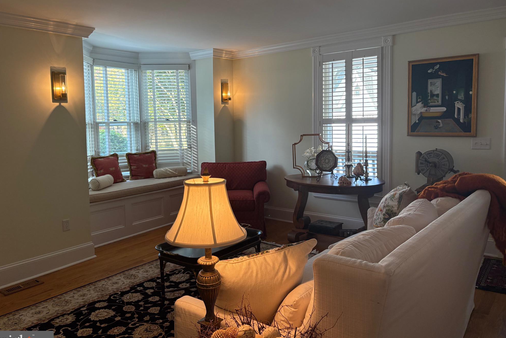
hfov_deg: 65.5
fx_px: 394
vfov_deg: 46.4
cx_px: 252
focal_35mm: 28
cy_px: 155
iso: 125
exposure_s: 1/120
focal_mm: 5.96
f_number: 1.6
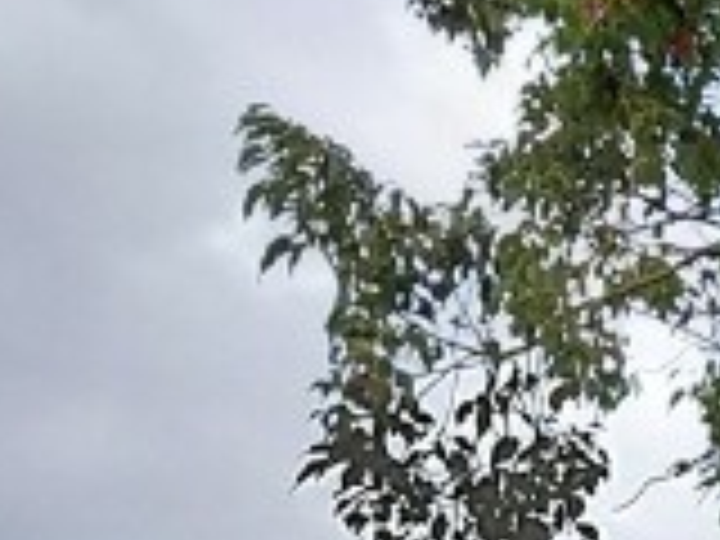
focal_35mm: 160
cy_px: 1368
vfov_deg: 8.4
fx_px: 3328
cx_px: 1624
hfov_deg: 10.8
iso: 50
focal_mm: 4.69
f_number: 1.8
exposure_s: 1/985
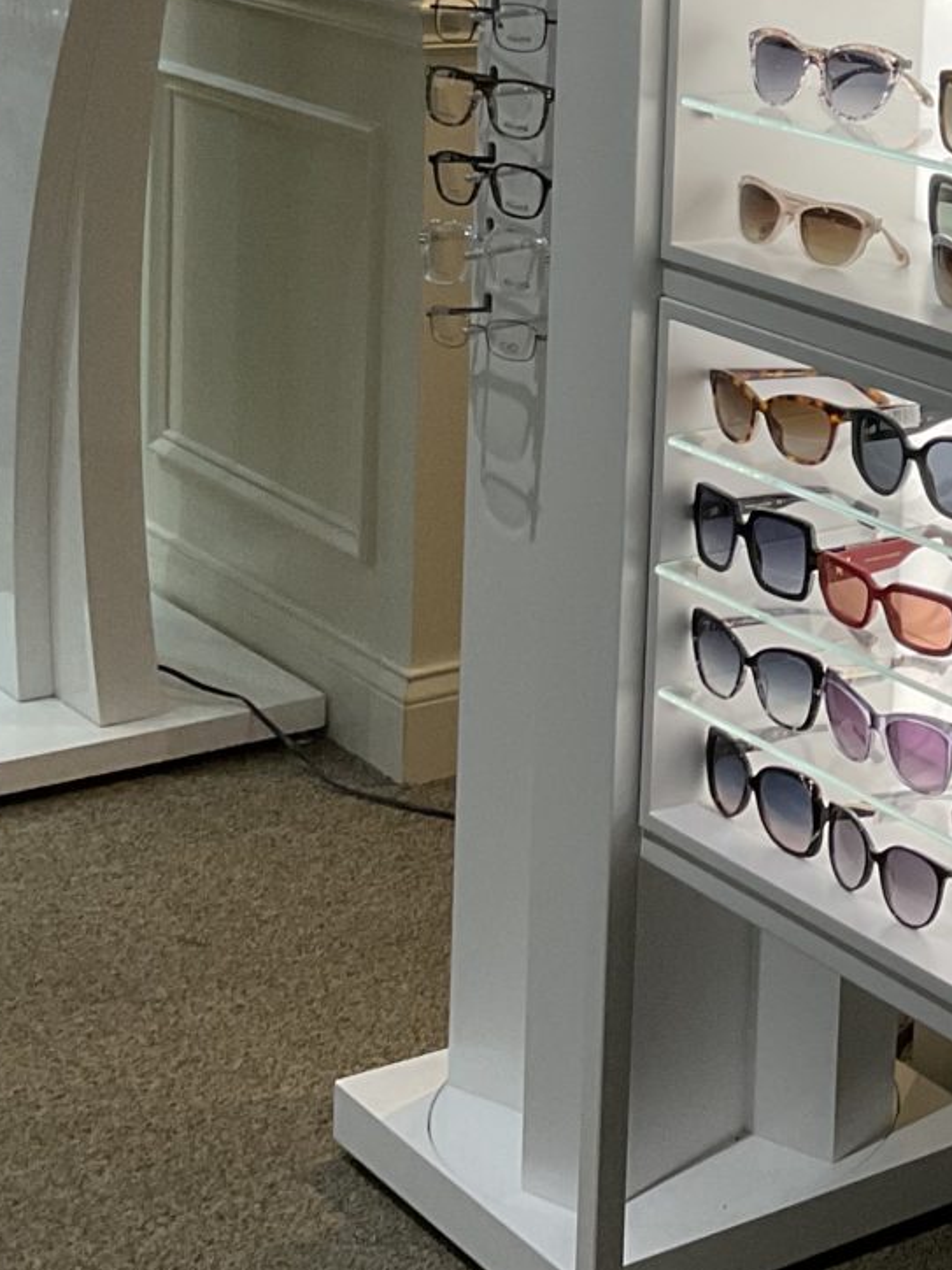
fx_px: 3007
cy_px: 19
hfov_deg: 16.8
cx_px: 1292
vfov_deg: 22.9
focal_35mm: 82
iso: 50
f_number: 1.8
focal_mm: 3
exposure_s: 1/120
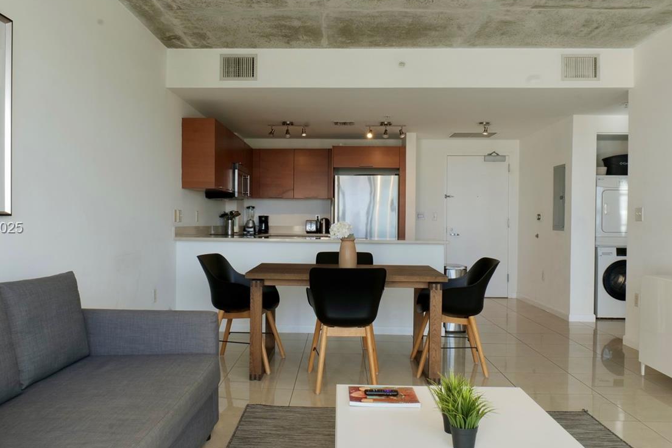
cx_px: 320
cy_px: 229
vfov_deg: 44.9
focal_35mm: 29
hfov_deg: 63.6
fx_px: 541
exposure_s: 1/10
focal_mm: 20
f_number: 22
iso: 400
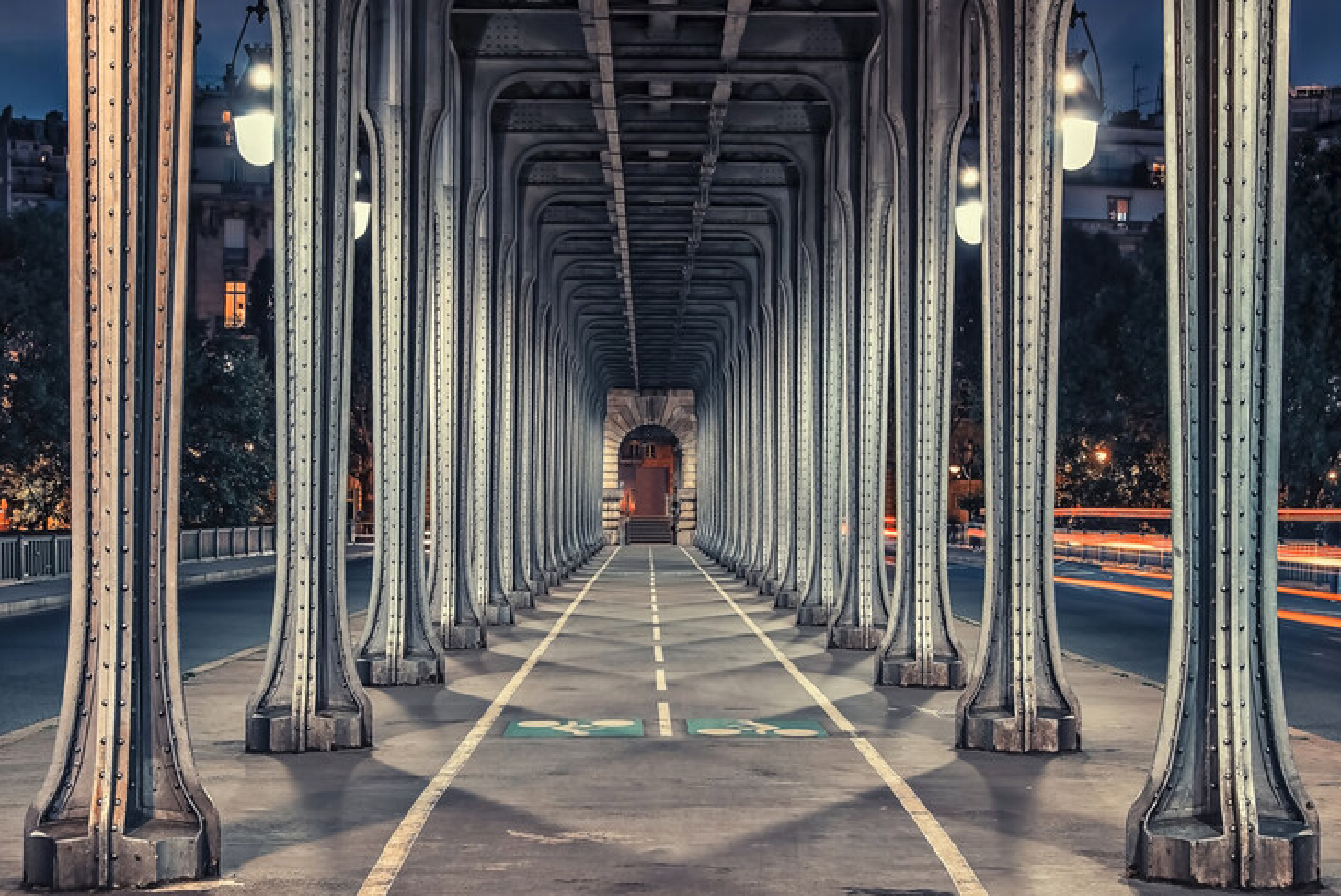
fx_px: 2609
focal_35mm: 70
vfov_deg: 19.5
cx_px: 671
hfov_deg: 28.8
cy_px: 444
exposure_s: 4
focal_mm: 68
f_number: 8
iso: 64
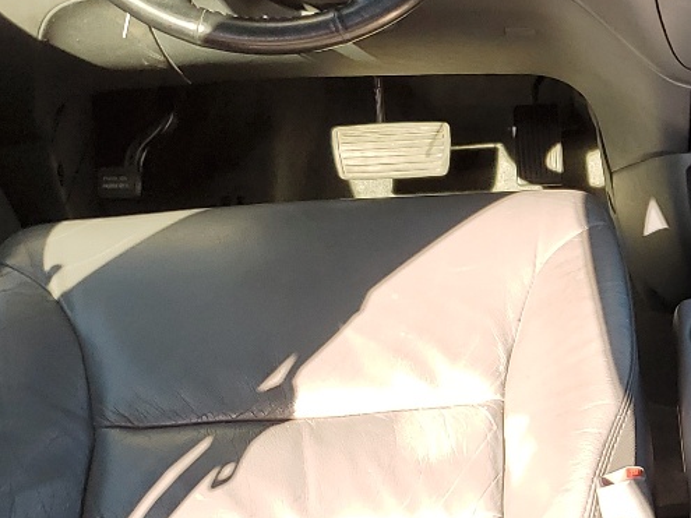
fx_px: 1676
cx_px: 793
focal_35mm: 84
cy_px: 353
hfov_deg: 21.8
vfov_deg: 17.5
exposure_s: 1/333
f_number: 1.5
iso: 50
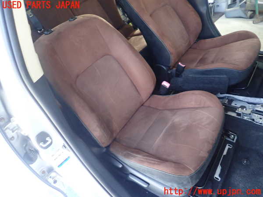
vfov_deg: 54.9
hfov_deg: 69.4
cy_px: 98
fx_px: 190
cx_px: 132
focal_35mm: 25
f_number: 2
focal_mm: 4.5
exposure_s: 1/30
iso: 500
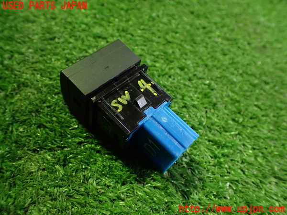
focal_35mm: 30
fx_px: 249
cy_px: 108
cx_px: 144
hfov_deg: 60.0
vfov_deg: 46.8
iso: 800
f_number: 2.3
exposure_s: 1/50
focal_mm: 5.4
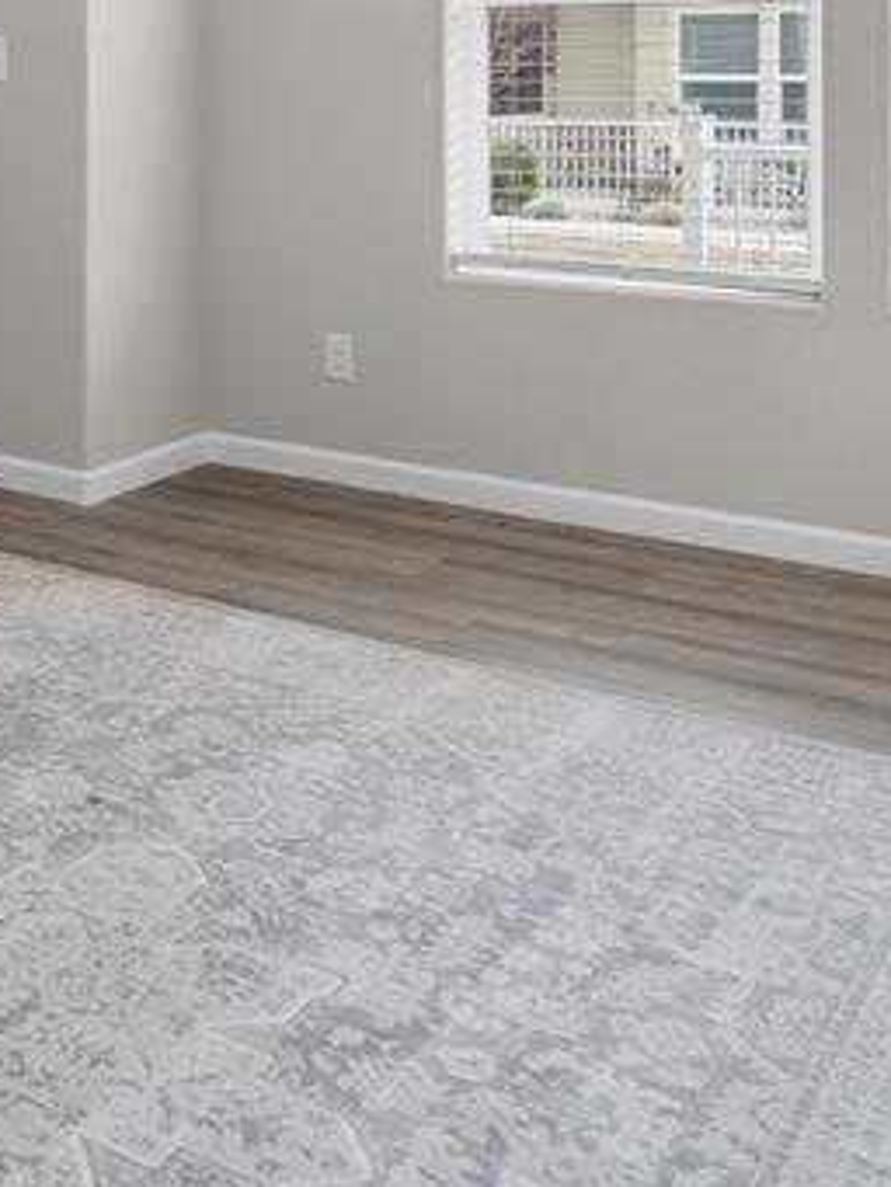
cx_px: -52
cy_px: 42
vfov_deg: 35.7
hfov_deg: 27.5
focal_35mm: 49
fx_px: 1681
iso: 160
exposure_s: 1/4
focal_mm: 17
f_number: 8
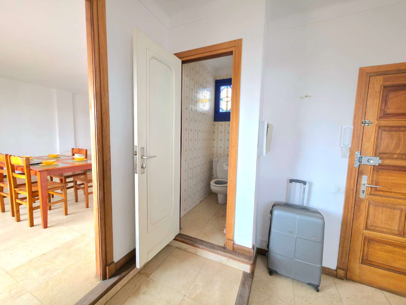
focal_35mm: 13
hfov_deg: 106.2
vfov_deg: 89.9
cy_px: 152
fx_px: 152
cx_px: 203
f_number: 1.9
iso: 32
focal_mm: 2.2
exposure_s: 1/50.3
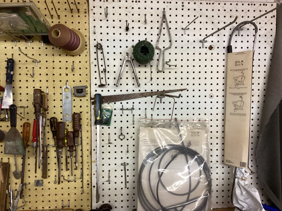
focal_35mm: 31
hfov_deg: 58.3
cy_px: 106
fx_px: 253
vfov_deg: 45.4
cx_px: 141
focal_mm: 3.3
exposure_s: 1/50
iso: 125
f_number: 2.4
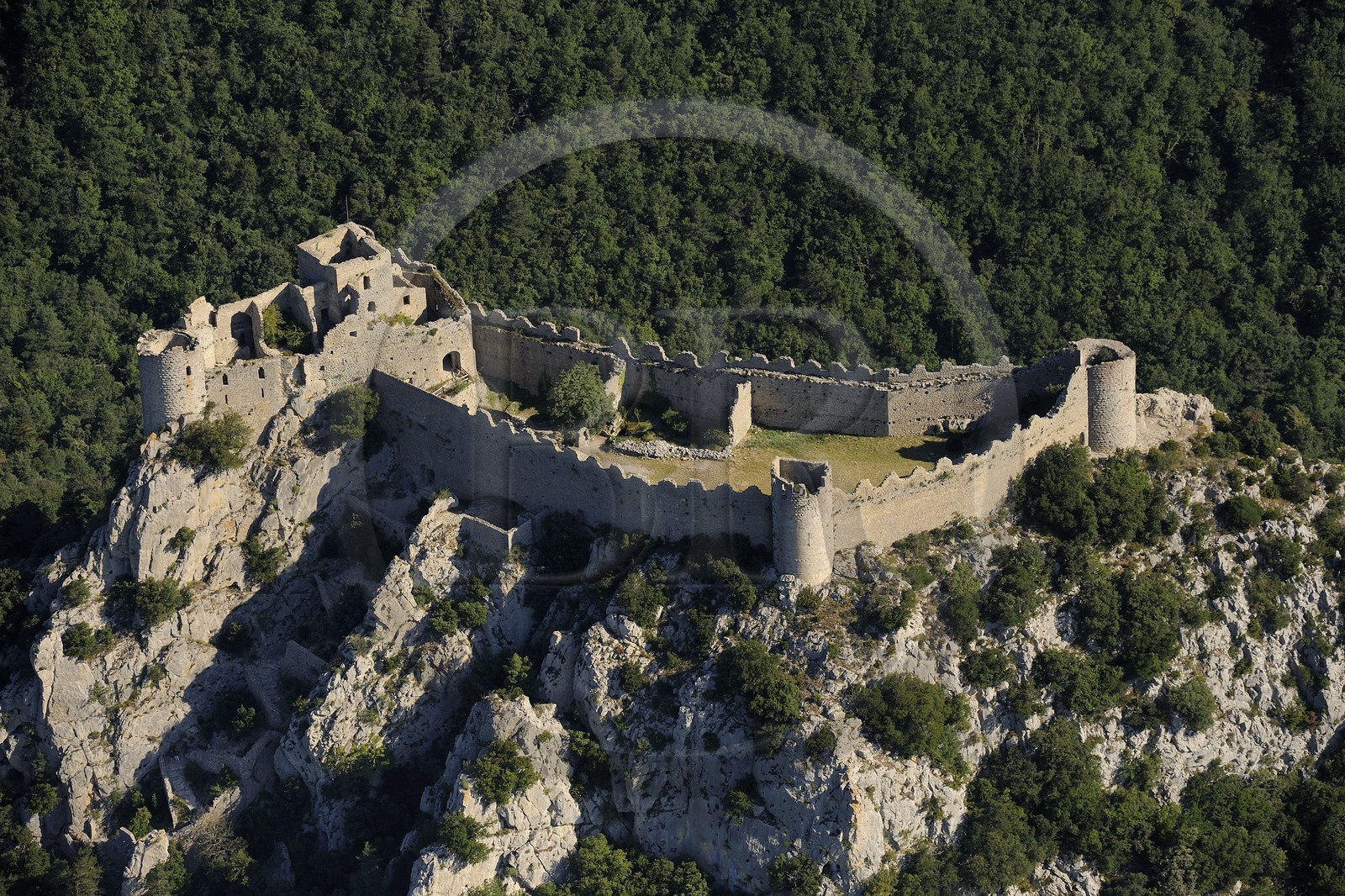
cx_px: 672
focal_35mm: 165
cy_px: 448
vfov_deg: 8.3
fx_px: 6163
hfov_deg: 12.5
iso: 400
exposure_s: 1/1000
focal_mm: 165
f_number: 6.3
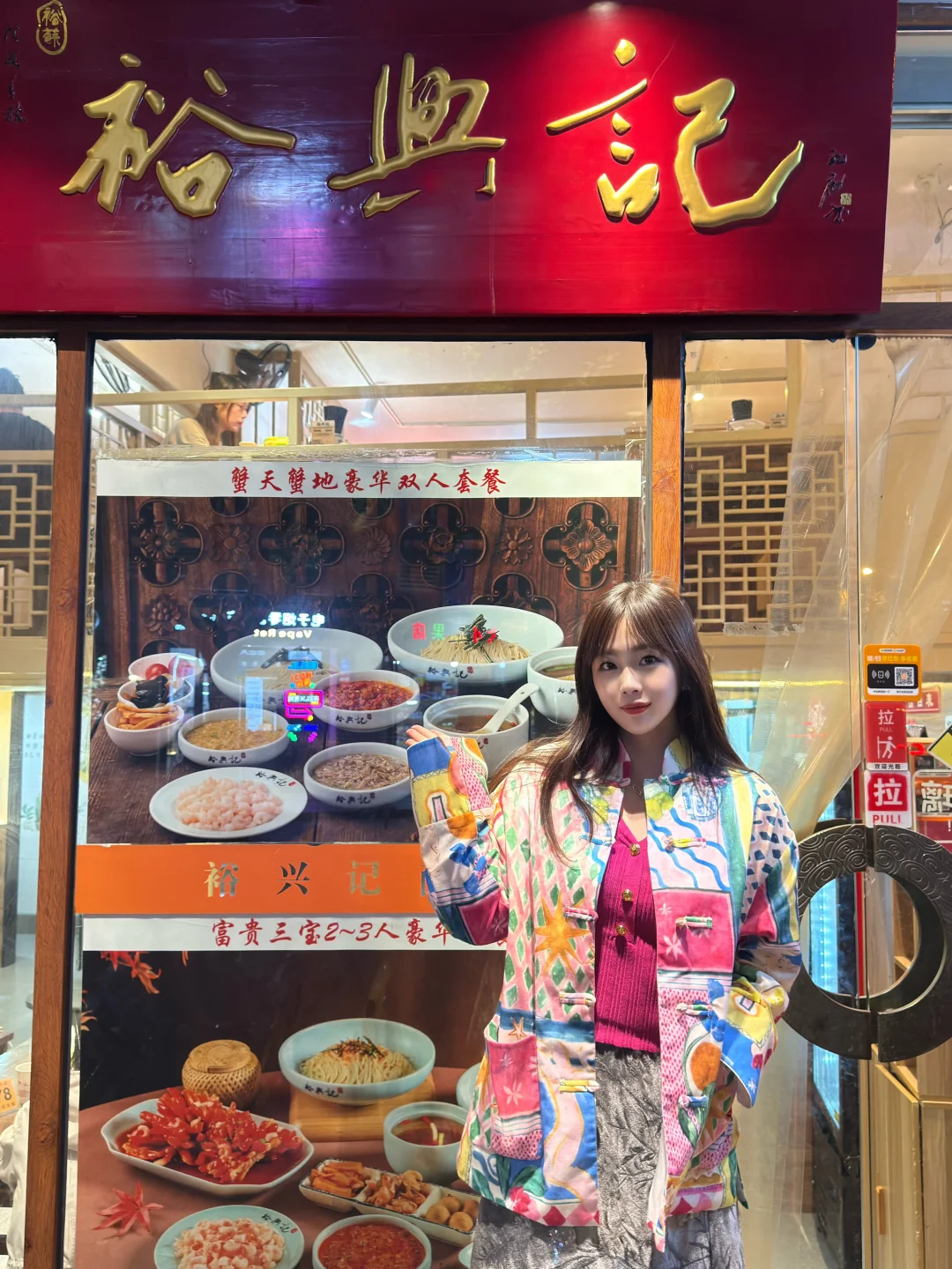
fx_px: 1137
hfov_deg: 45.4
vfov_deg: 58.4
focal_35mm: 31
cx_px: 476
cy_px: 634
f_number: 1.78
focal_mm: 6.76
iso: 200
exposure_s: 1/33
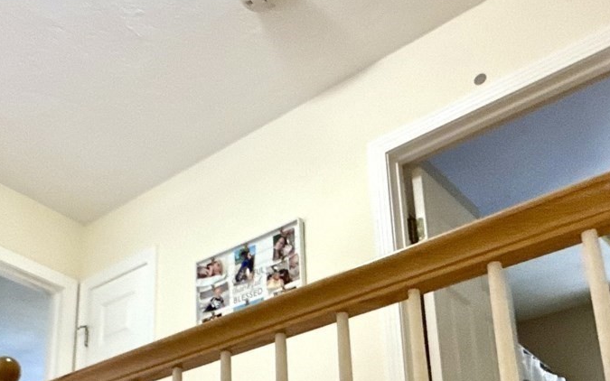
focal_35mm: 45
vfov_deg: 26.7
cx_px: 211
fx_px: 748
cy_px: 400
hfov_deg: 43.8
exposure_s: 1/98
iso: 320
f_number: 2.2
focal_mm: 2.22
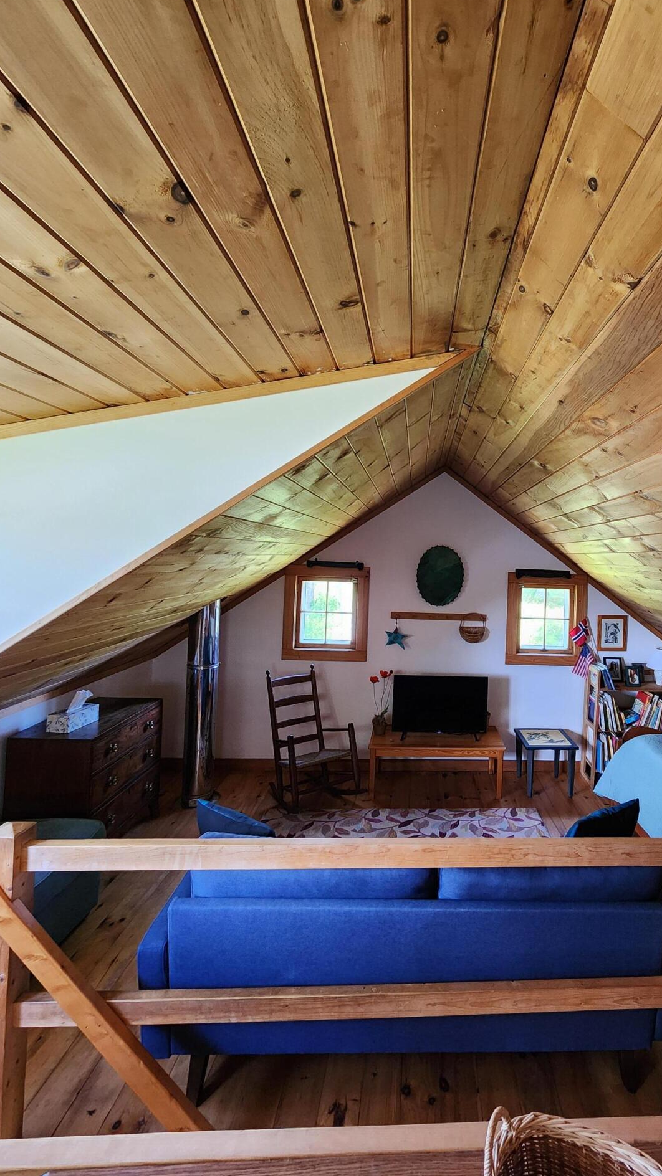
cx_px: 453
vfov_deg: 102.9
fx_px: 468
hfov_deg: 68.1
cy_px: 554
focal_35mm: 15
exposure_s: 1/40
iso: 320
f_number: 2.2
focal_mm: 2.2
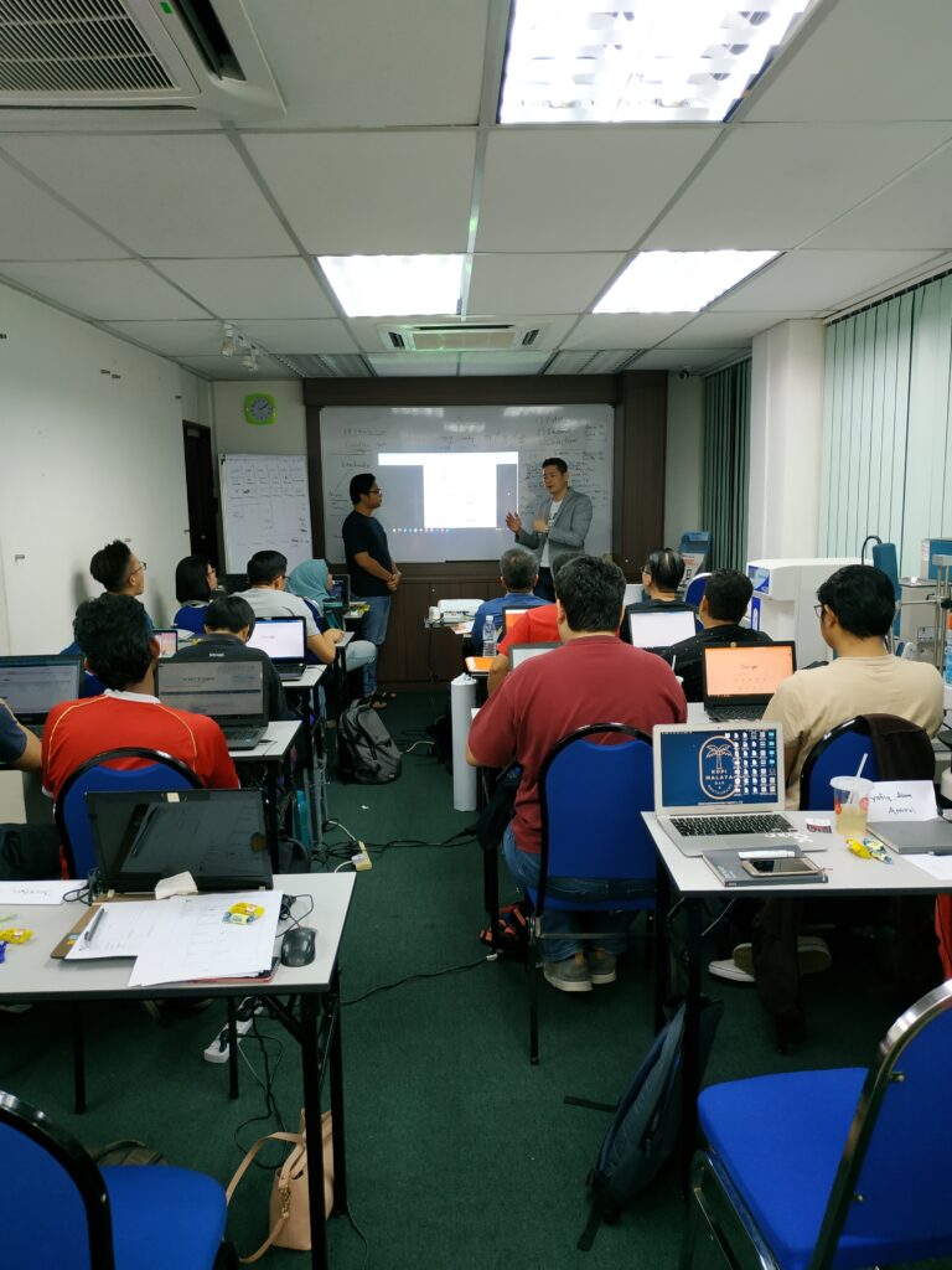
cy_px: 635
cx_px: 476
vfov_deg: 71.6
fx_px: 880
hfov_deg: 56.8
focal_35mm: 24
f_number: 1.9
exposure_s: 1/33
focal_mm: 3.94
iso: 320
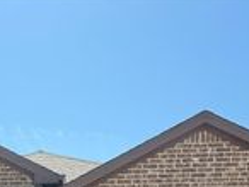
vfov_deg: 16.0
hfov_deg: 23.3
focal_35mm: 82
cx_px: 38
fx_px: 591
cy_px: 310
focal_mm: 6.76
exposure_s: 1/2232
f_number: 1.78
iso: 80
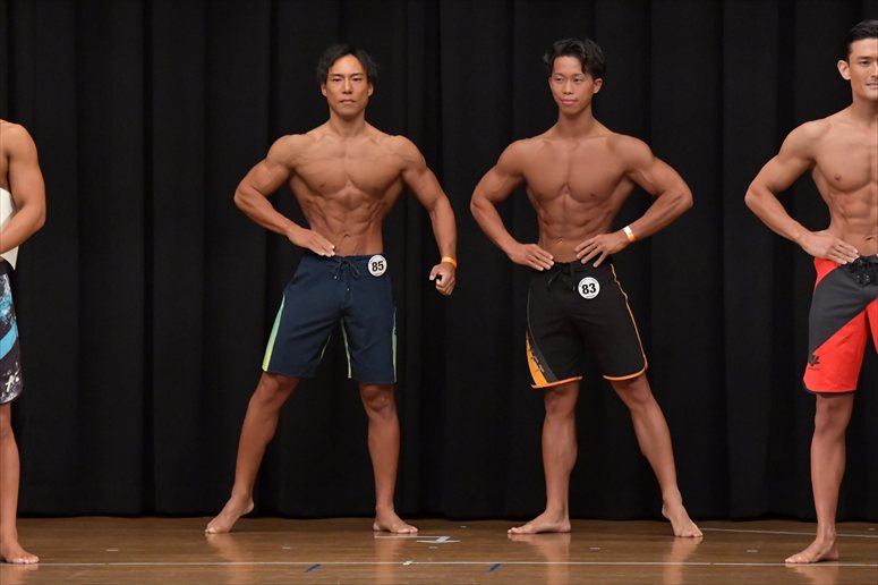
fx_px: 6216
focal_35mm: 255
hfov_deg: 8.1
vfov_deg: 5.4
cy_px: 292
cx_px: 439
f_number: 5.6
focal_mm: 170
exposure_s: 1/400
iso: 6400
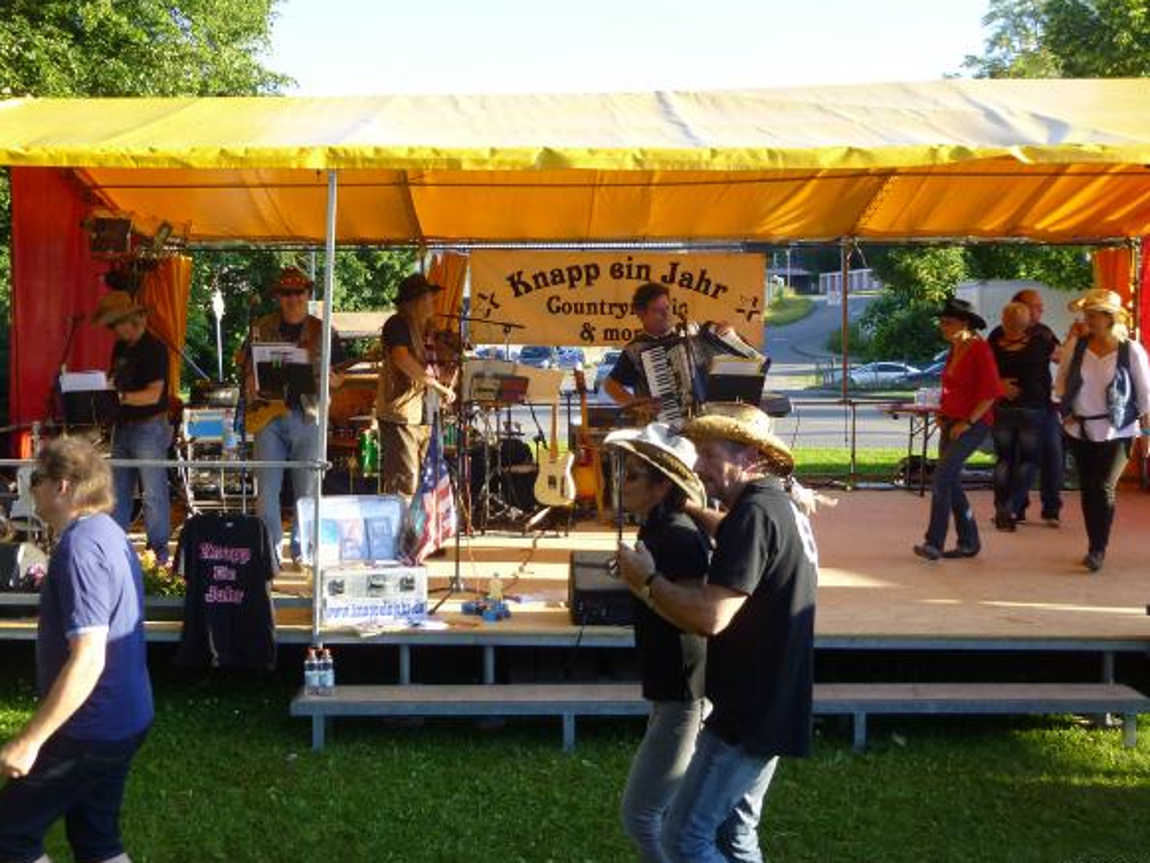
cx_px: 558
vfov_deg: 44.2
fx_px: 1063
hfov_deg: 56.8
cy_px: 428
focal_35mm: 32
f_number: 3.4
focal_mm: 5.6
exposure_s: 1/125
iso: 100
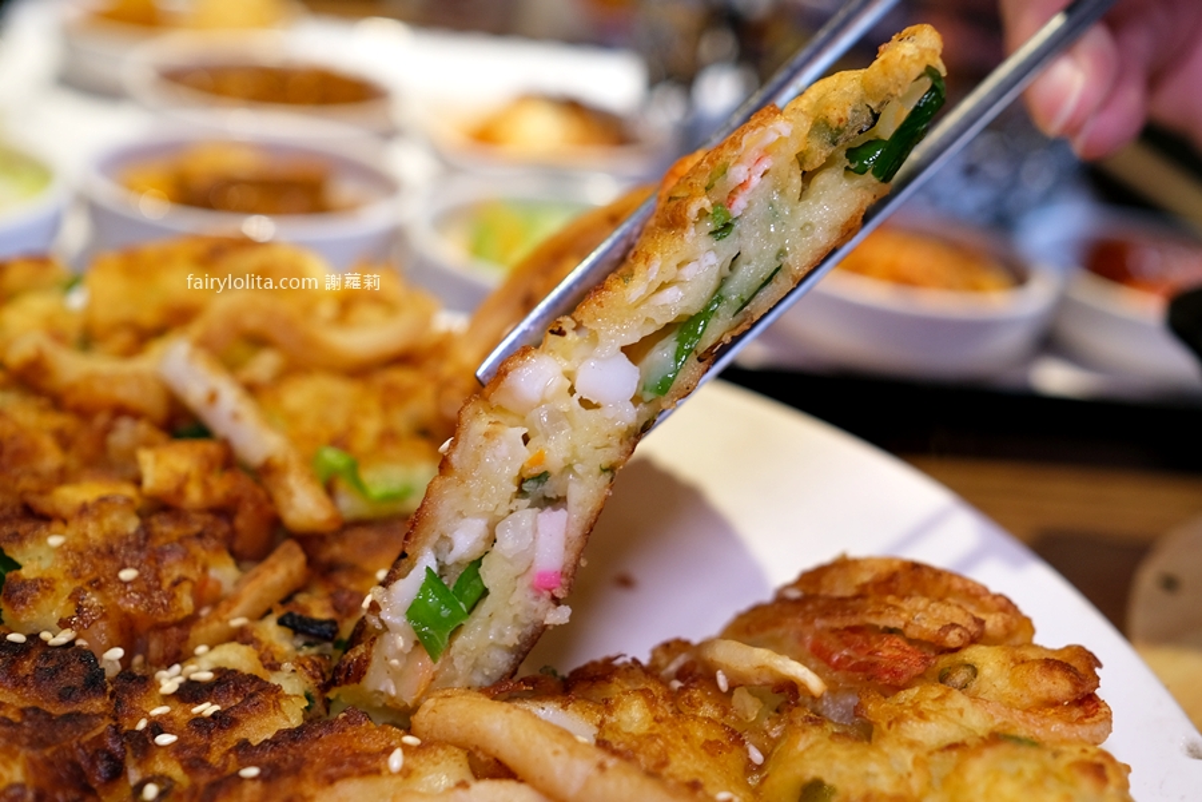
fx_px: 1169
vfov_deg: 37.9
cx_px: 601
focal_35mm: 35
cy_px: 401
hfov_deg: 54.4
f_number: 2.8
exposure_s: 1/120
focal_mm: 23
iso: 500
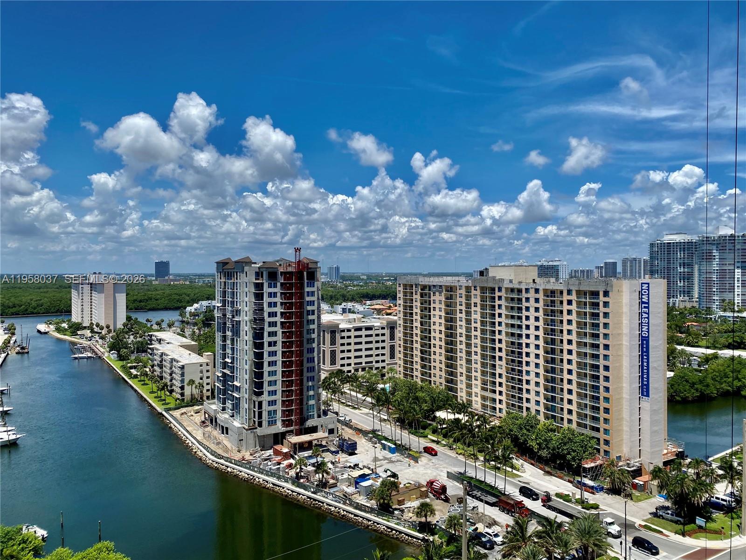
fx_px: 560
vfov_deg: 53.1
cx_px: 373
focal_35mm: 26
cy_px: 280
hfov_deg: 67.3
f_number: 1.8
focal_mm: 4.25
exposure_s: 1/3125
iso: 32
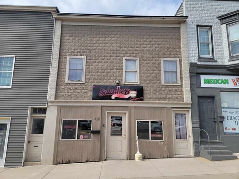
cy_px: 90
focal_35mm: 24
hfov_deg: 71.6
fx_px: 166
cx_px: 120
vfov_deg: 56.8
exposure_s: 1/786
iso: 16
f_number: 1.8
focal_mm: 6.7
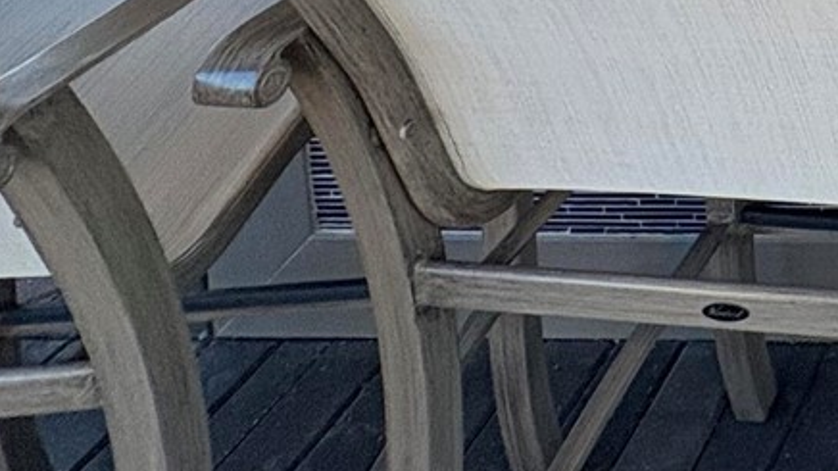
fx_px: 1244
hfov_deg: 25.6
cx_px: 1317
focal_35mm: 56
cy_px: -636
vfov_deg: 14.6
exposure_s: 1/120
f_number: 2.2
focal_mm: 2.22
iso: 125
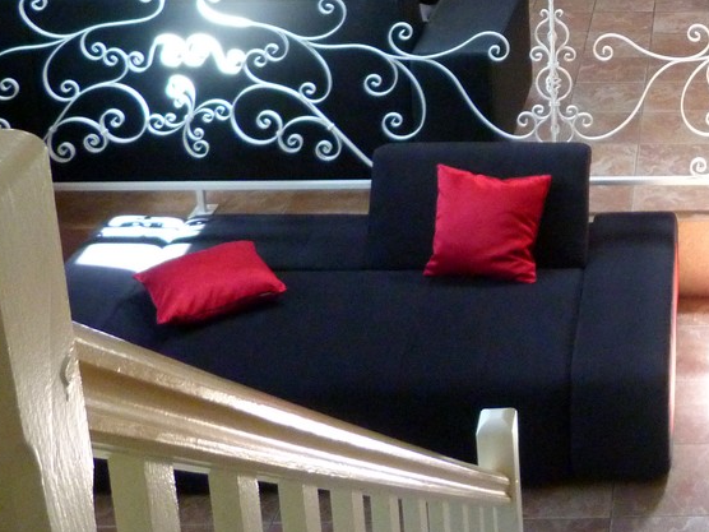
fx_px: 1290
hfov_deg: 28.1
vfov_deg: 21.4
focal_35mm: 63
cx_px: 771
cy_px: -129
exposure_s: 1/50
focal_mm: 4.5
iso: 400
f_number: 2.8
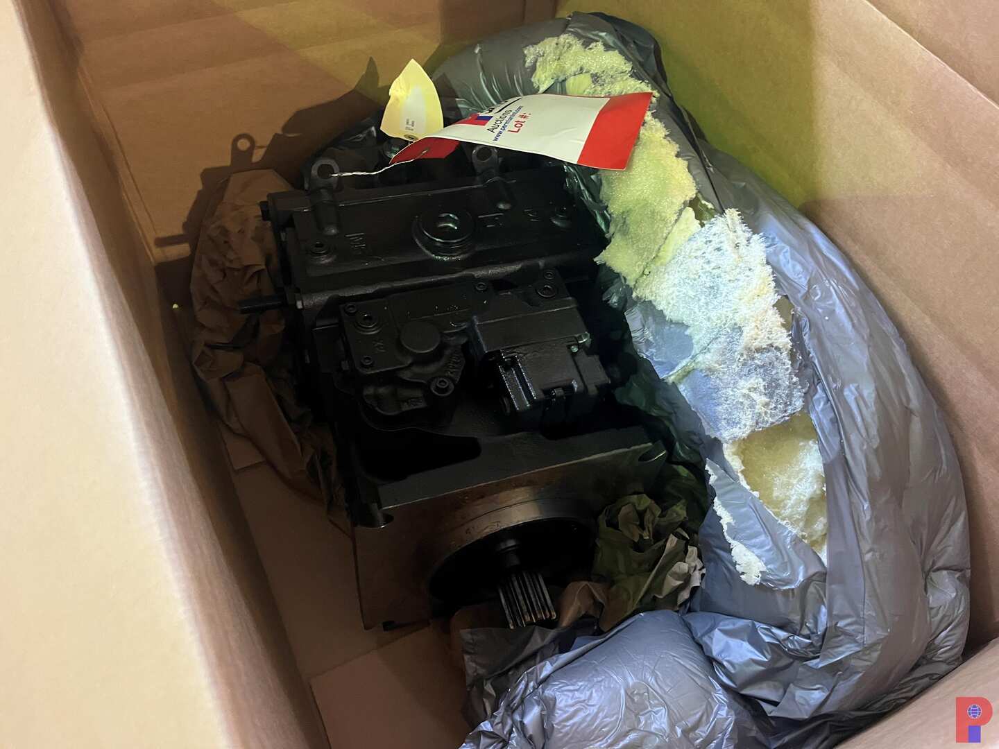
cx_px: 500
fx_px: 750
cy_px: 374
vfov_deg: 53.1
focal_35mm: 26
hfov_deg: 67.3
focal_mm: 5.1
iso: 500
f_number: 1.6
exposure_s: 1/30
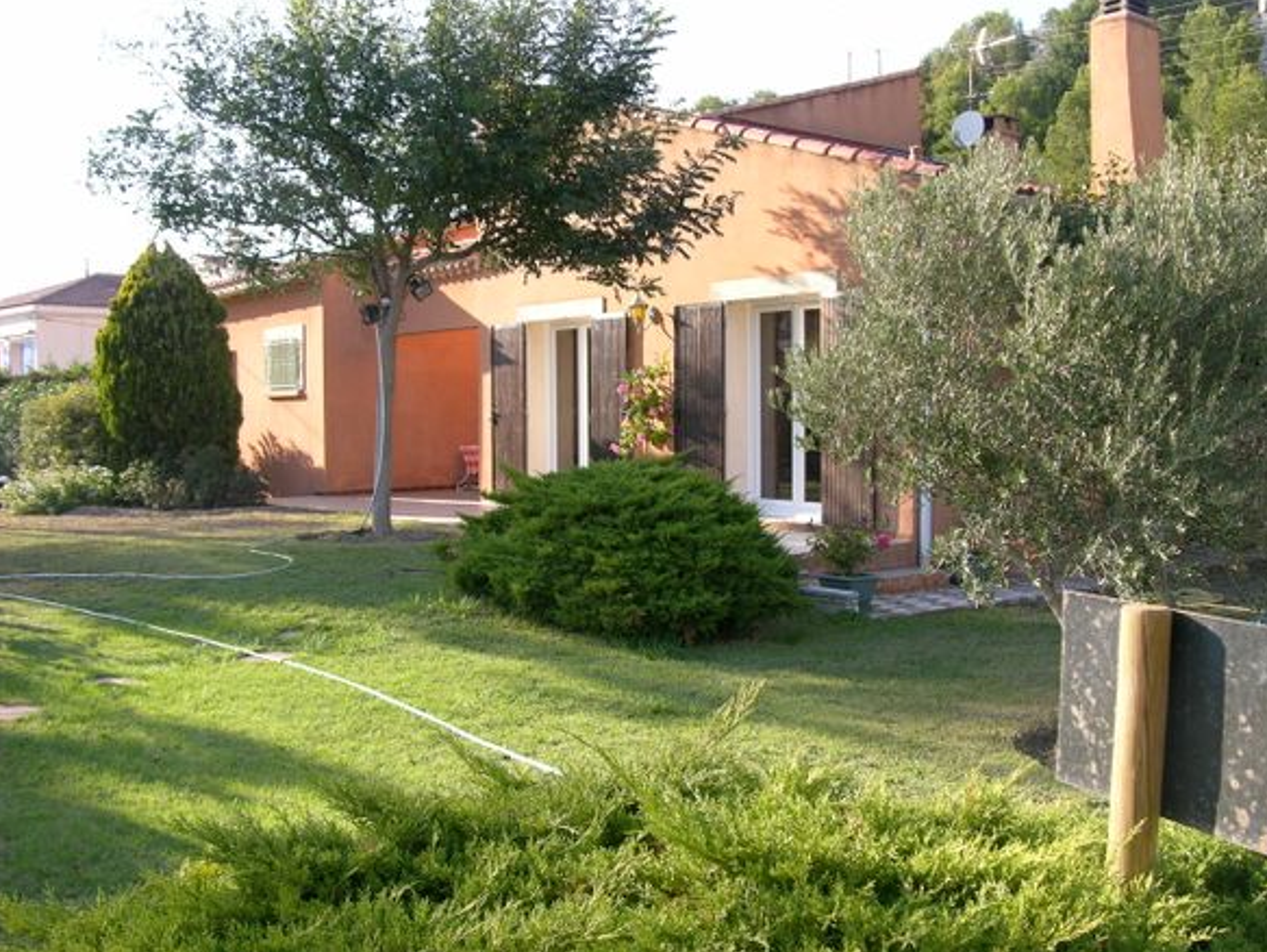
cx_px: 645
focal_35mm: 36
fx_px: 1318
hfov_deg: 51.3
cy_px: 472
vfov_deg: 39.7
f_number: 4.5
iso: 50
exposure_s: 1/96.8
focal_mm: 8.9
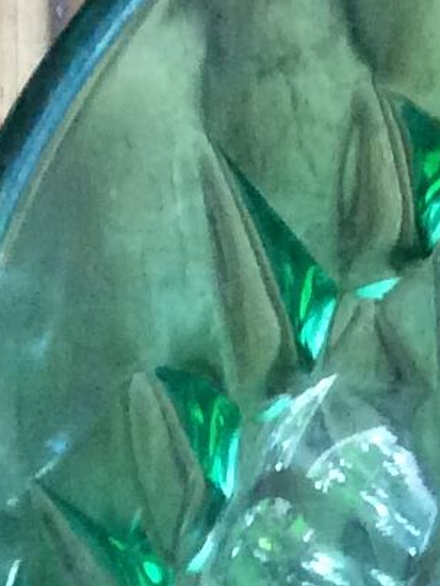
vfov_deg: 9.6
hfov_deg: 7.1
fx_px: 3474
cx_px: 714
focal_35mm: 205
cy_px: 499
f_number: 2.4
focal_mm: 3.3
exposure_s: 1/25
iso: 250
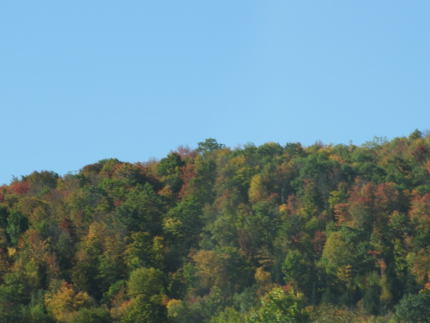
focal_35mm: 276
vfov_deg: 5.4
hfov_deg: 7.2
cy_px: 160
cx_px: 257
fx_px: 3430
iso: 100
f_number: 5.3
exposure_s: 1/400
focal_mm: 35.8
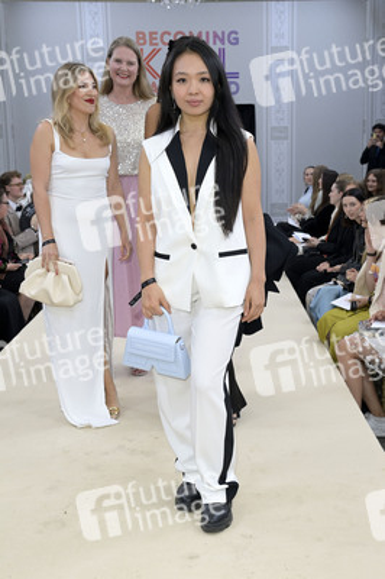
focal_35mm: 44
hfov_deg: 30.5
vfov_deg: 44.5
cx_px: 192
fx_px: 707
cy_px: 290
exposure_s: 1/250
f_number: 5.6
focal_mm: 44
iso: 500
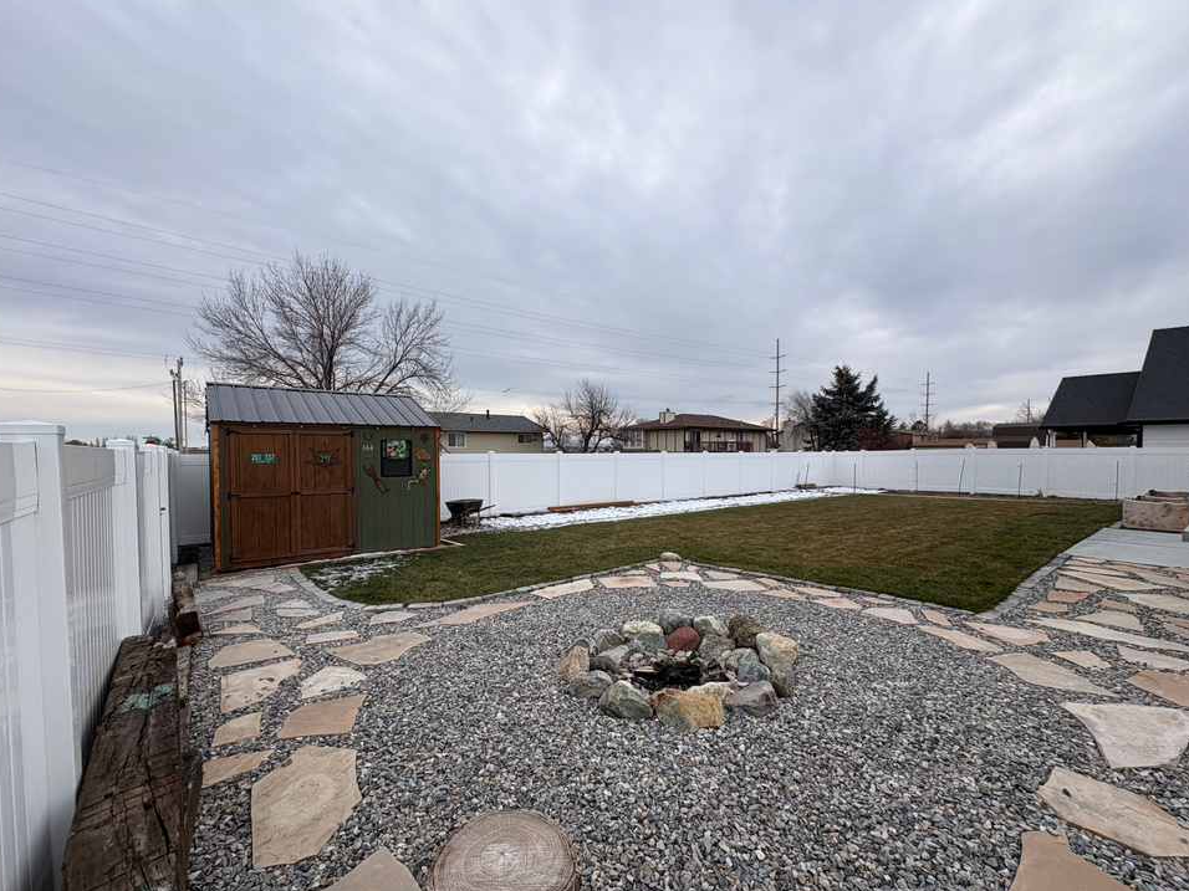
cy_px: 467
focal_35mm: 15
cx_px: 599
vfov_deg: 81.7
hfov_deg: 98.2
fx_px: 515
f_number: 2.2
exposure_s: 1/700
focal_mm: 2.22
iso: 40
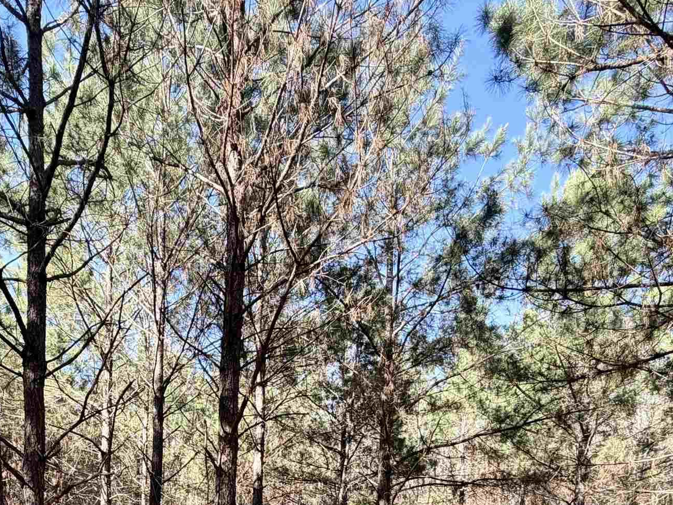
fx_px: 642
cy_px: 586
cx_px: 204
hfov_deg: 53.8
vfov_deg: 35.2
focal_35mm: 33
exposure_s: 1/145
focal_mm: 2.22
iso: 40
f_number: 2.2
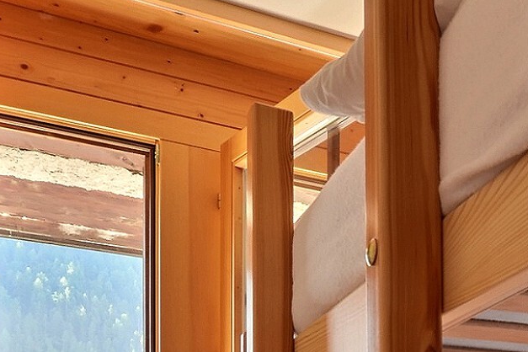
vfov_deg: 22.8
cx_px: 558
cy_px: 519
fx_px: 719
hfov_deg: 35.4
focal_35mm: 49
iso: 400
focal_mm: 10
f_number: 9
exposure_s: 1/2
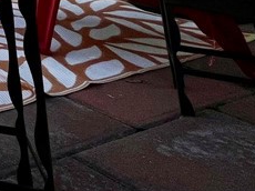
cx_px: -308
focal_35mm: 58
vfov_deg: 18.5
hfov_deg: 17.0
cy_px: -171
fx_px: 427
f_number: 1.8
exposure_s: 1/2874
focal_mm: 1.57
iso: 32
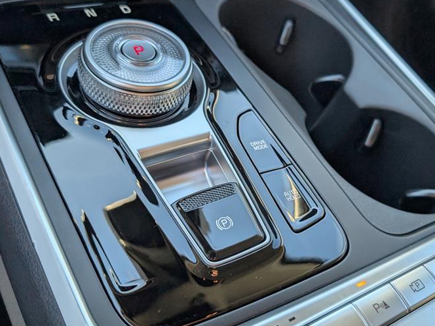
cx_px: 243
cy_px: 166
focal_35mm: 37
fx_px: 465
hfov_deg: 50.0
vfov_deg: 38.7
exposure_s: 1/370
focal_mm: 6.9
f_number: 1.68
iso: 110
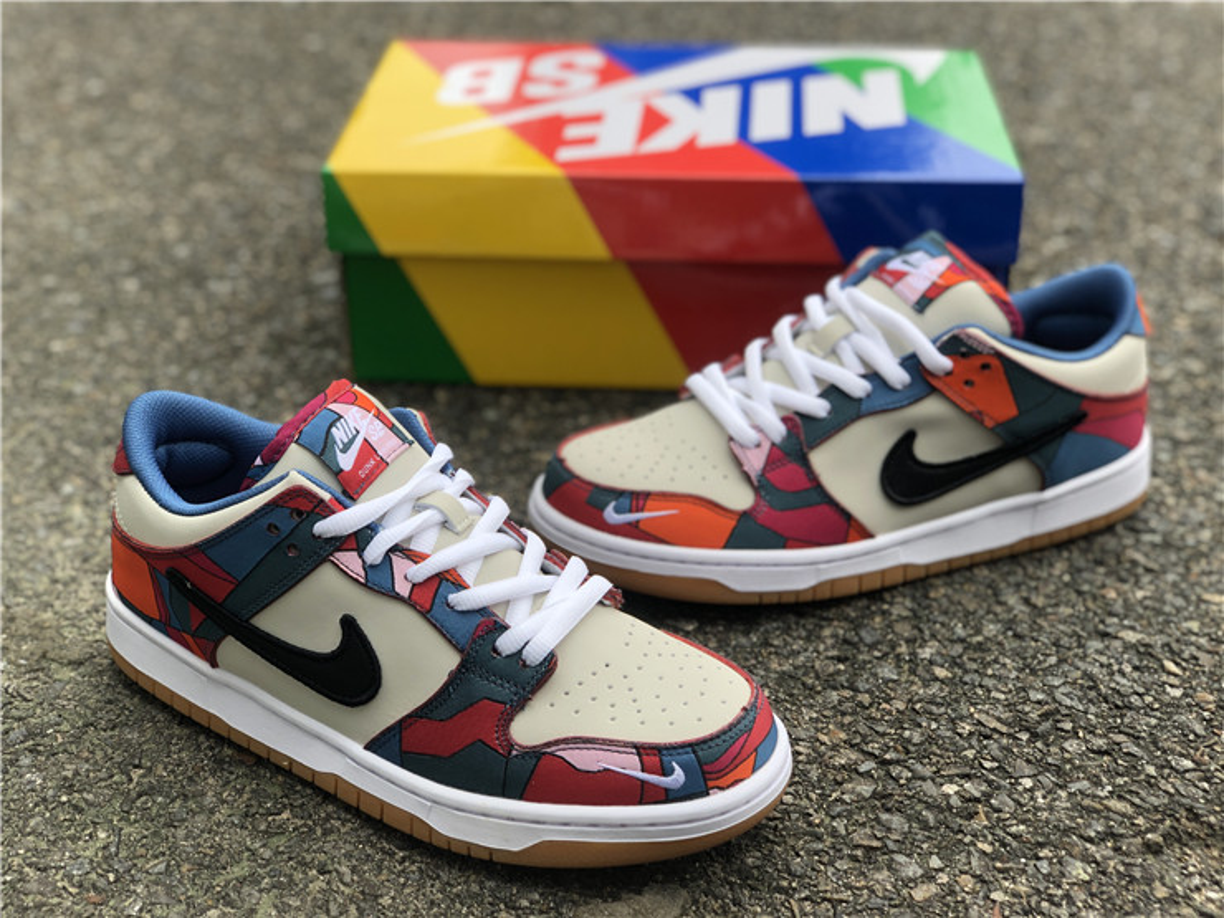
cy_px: 459
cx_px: 612
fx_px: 1839
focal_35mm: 52
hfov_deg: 36.8
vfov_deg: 28.0
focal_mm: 6
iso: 16
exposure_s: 1/156
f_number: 2.4
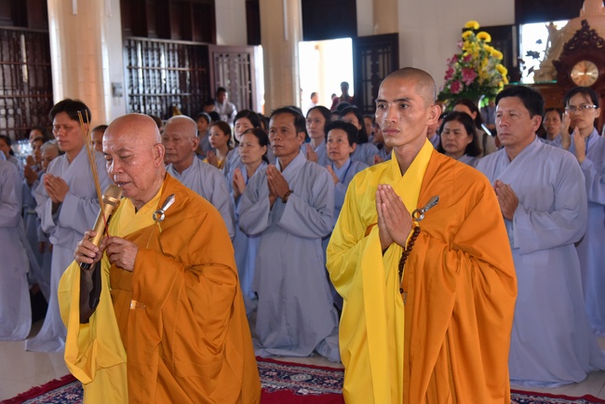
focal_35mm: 50
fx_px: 841
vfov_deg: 27.0
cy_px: 202
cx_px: 302
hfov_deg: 39.6
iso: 1000
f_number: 5
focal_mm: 50
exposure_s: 1/125
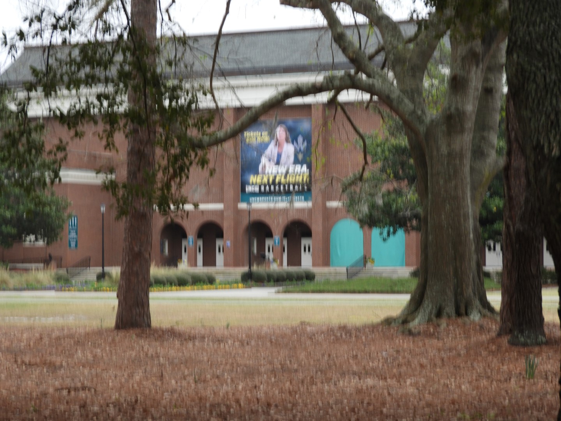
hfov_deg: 17.1
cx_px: 280
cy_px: 210
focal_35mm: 115
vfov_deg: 12.9
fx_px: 1864
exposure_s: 1/60
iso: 100
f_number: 5
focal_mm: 20.6
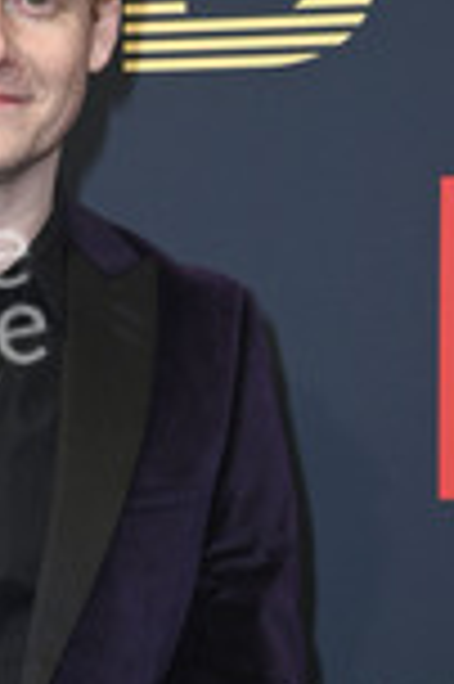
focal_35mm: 184
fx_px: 3488
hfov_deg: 7.4
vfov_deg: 11.1
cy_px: 562
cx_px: -54
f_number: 5.6
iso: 320
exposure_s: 1/250
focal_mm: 70
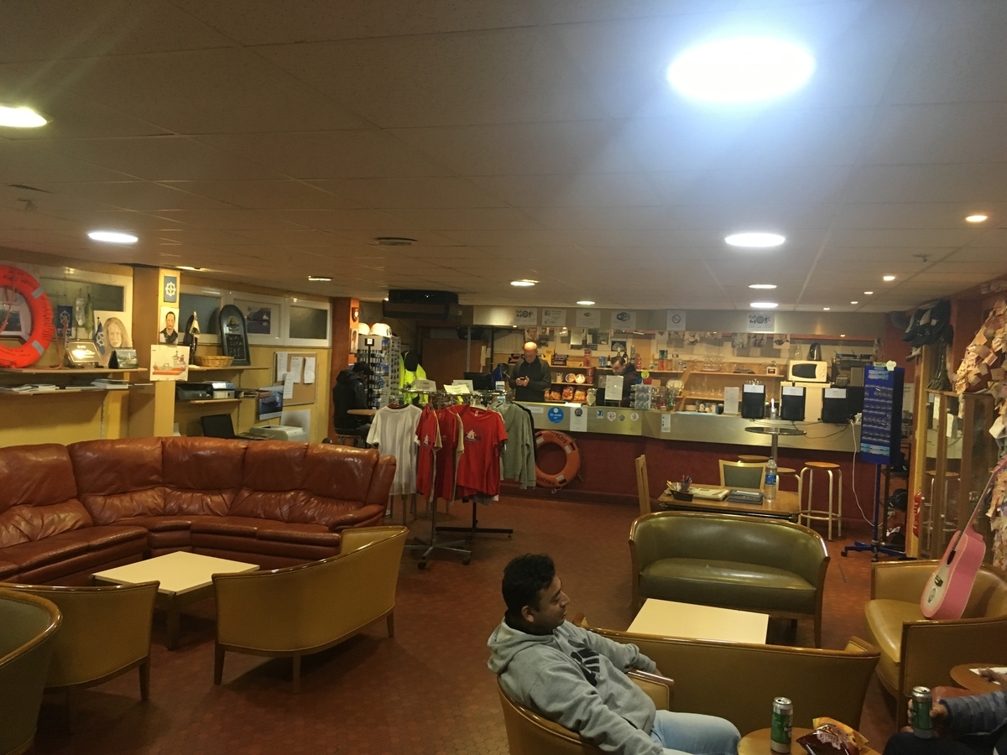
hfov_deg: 61.7
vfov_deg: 48.2
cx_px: 504
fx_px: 844
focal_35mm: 29
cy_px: 378
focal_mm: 4.15
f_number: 2.2
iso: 200
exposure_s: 1/33
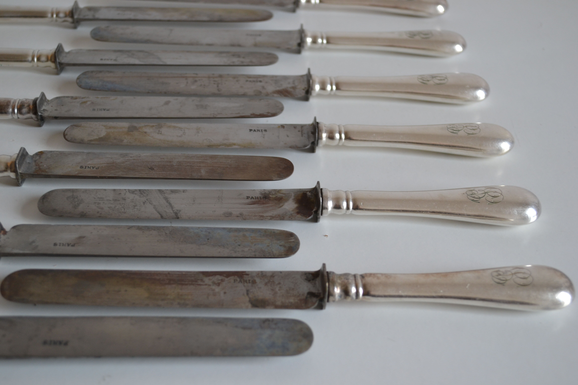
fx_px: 771
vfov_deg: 28.1
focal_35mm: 48
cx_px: 289
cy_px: 192
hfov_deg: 41.1
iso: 400
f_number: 4.8
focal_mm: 32
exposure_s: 1/40
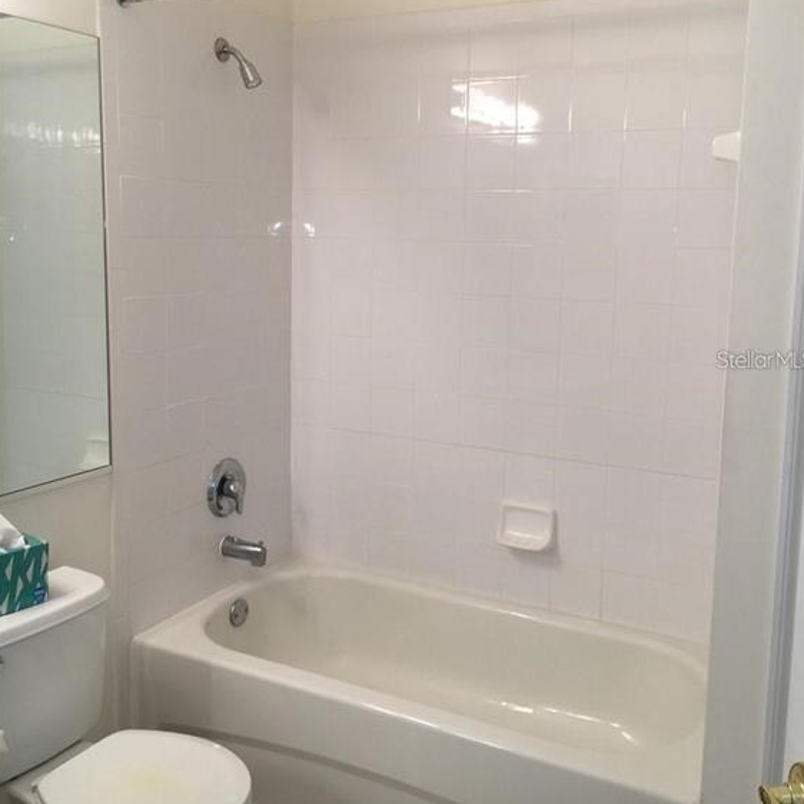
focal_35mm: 35
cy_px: 359
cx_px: 406
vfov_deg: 47.1
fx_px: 920
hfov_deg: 47.2
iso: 25
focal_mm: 4.15
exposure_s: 1/34
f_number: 2.2
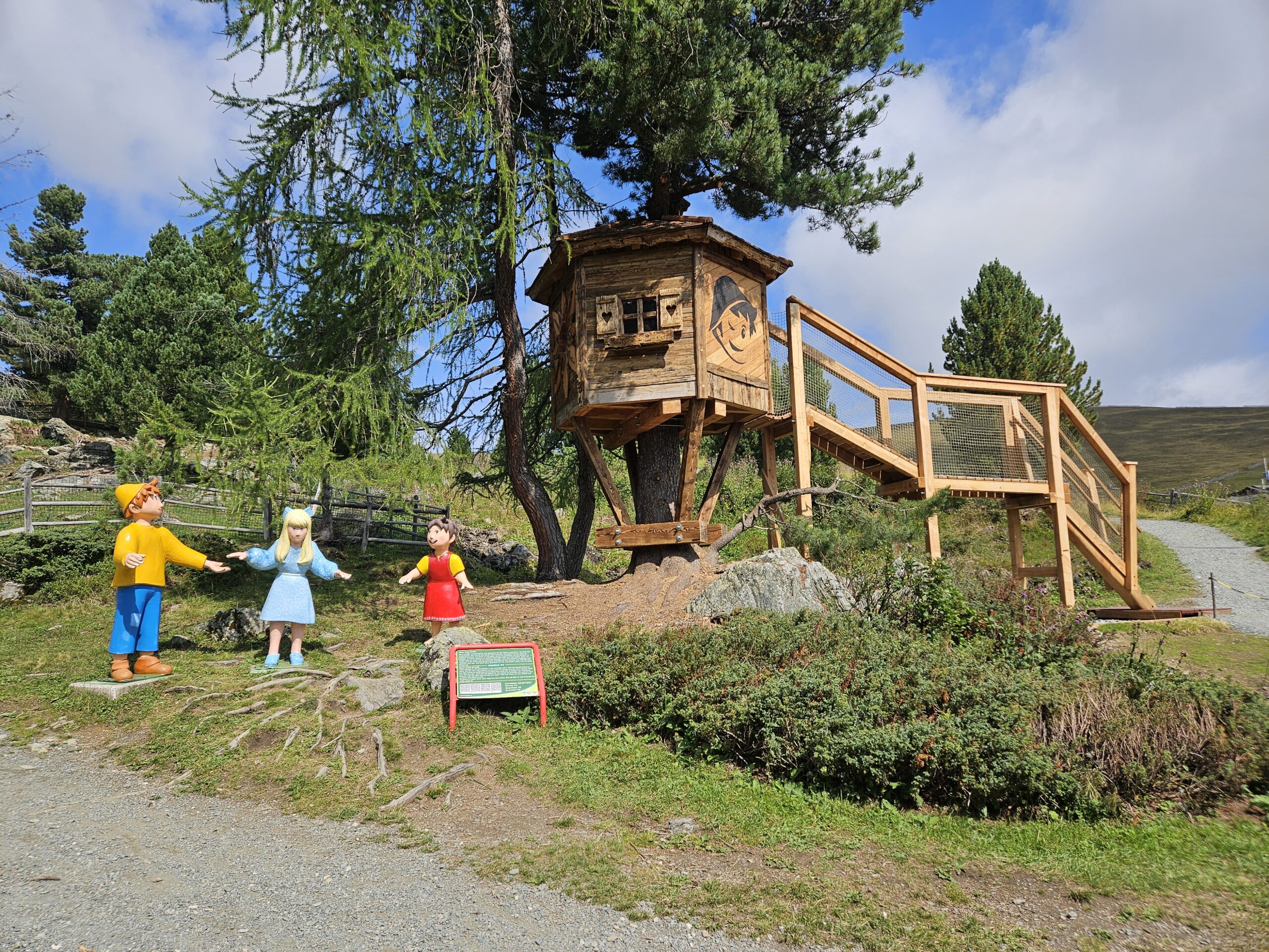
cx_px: 634
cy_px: 476
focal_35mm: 23
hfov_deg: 73.9
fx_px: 843
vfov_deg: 58.9
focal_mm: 5.4
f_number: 1.8
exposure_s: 1/2060
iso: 25
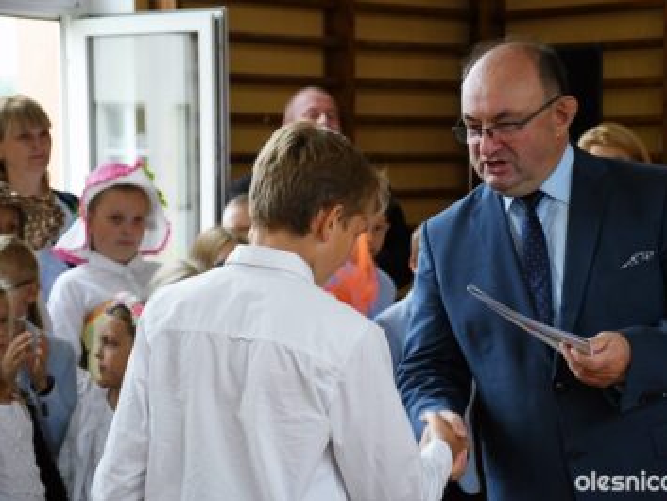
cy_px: 250
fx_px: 2082
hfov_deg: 18.2
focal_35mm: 108
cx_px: 376
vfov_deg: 13.7
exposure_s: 1/200
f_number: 5
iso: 2500
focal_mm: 66
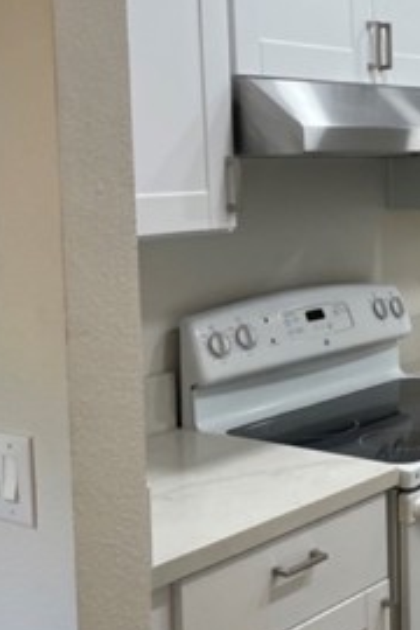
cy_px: 252
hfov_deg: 20.2
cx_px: 471
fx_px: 1120
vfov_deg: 31.3
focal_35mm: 64
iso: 80
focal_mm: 4.2
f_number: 1.6
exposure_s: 1/120
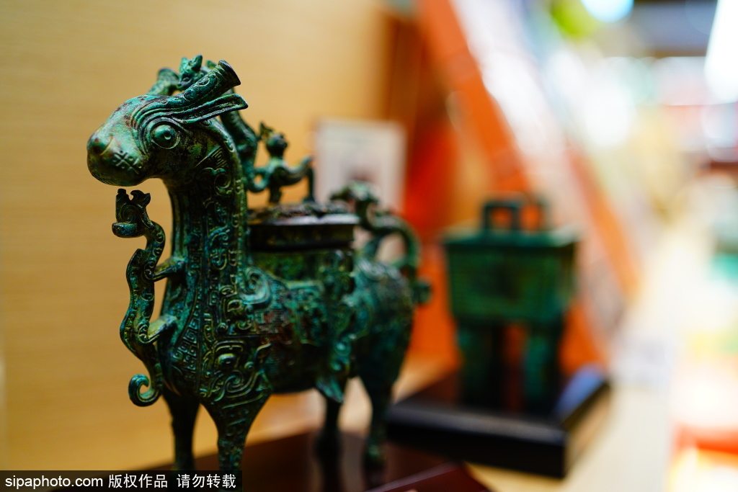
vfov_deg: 33.4
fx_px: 820
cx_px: 369
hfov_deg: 48.5
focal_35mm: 40
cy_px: 246
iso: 800
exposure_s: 1/160
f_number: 2
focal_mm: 40
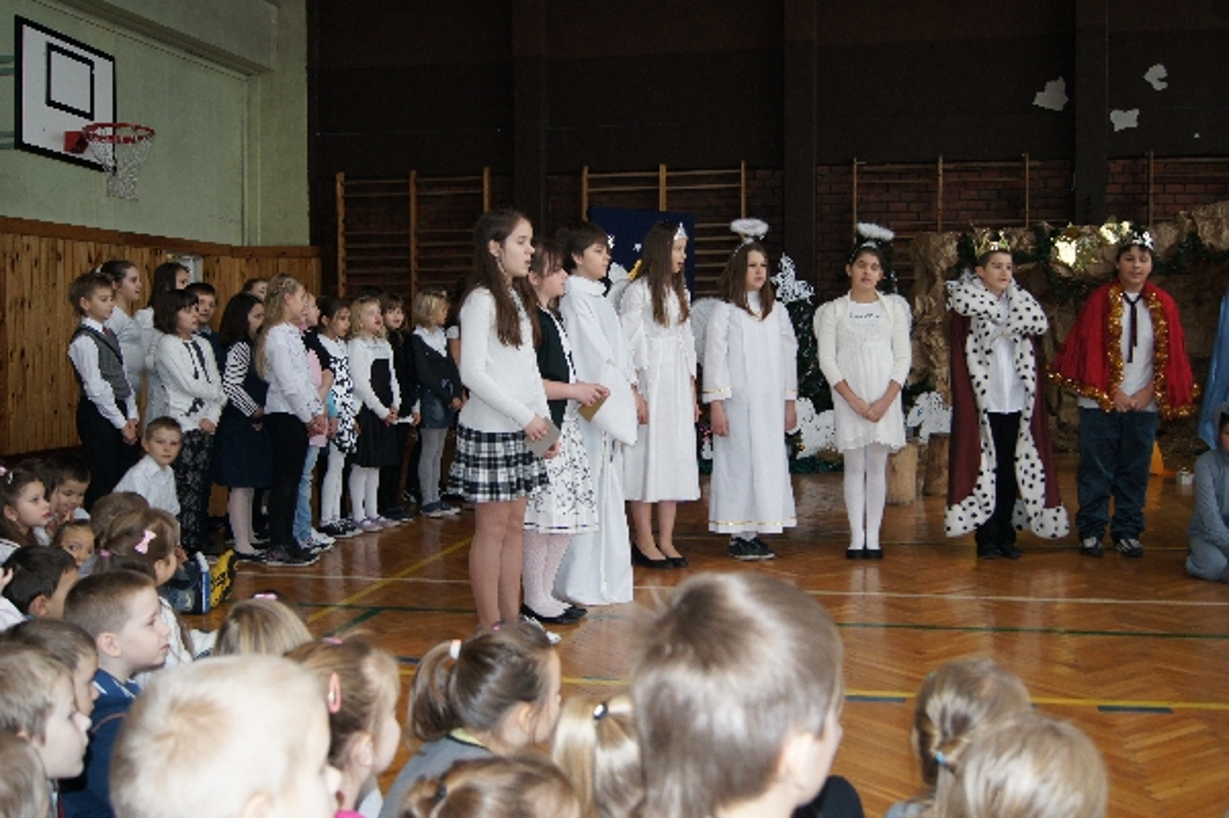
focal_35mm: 36
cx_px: 614
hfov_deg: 53.2
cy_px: 409
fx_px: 1228
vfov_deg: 36.8
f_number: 4
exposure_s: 1/60
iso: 400
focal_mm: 24
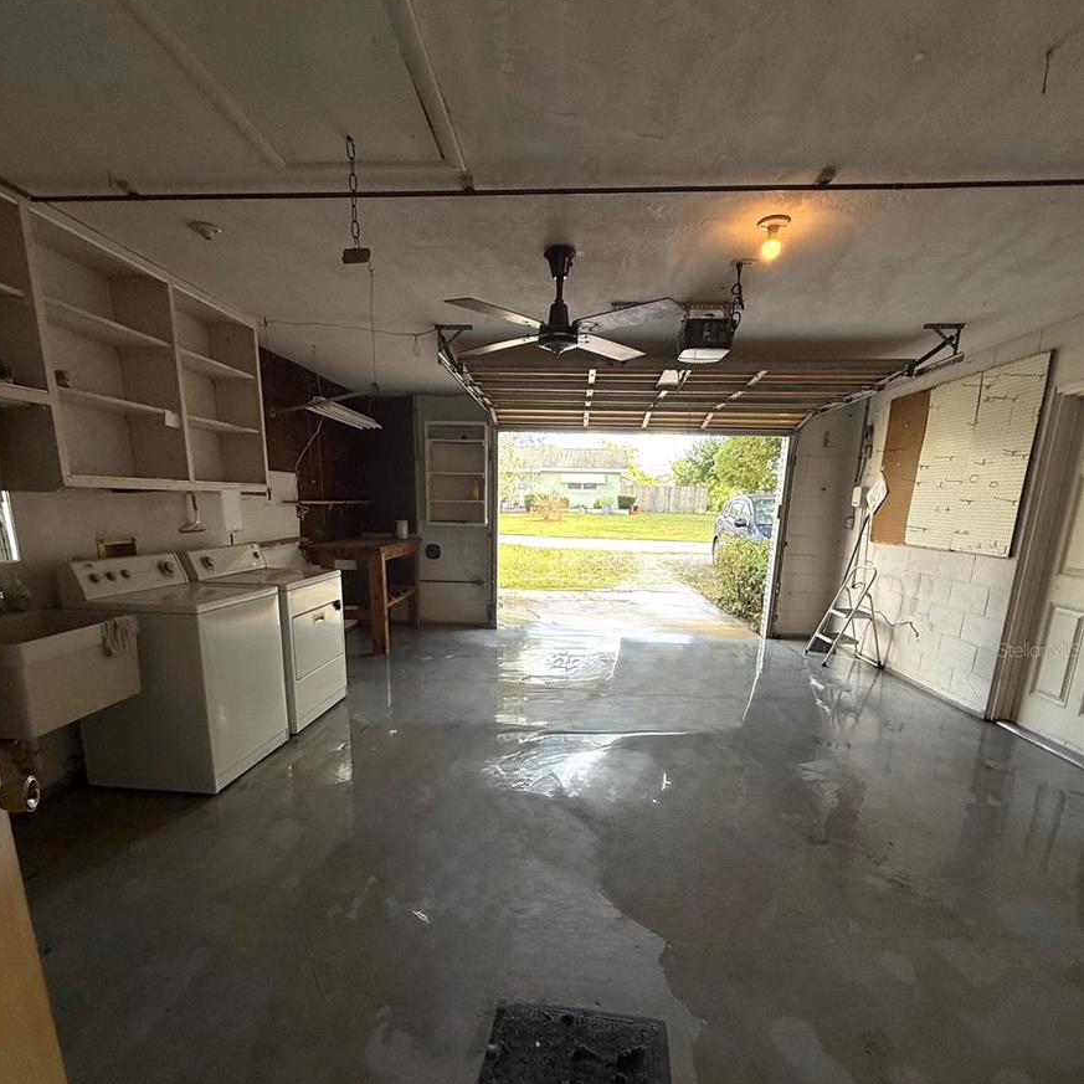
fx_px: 602
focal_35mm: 17
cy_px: 649
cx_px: 526
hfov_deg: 83.9
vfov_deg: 83.0
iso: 50
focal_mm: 2.22
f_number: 2.2
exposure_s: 1/213
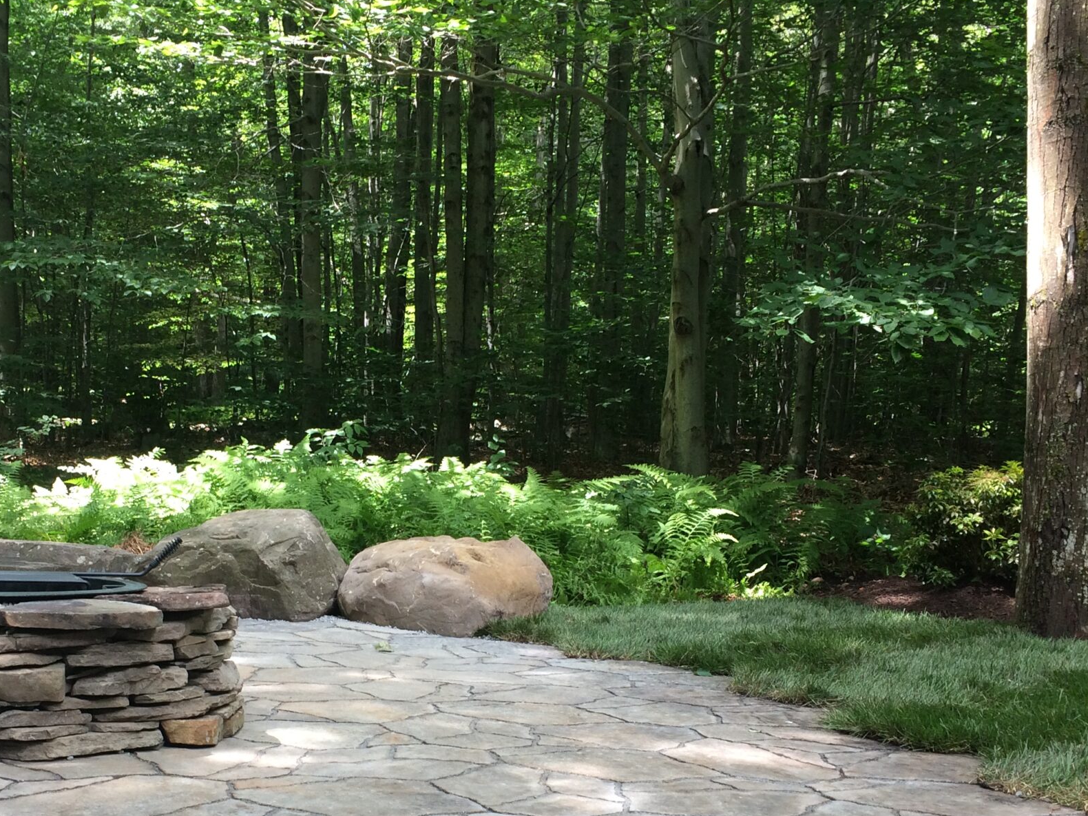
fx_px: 1477
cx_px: 404
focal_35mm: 47
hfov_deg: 40.1
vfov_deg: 30.5
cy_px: 576
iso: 50
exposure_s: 1/120
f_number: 2.2
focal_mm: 4.15
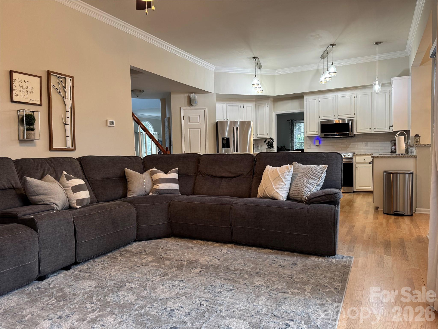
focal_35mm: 24
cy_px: 164
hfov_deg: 71.6
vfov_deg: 56.8
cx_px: 219
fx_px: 304
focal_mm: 6.76
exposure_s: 1/60
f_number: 1.78
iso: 200
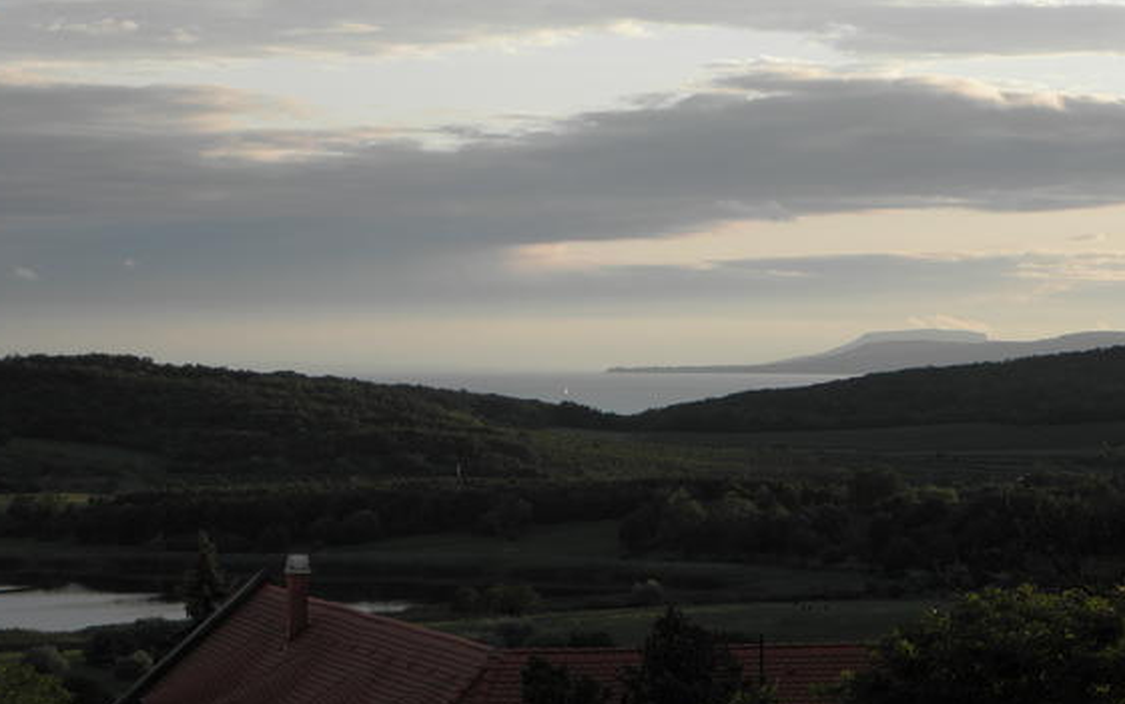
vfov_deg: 10.3
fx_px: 3895
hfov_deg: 16.4
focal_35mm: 127
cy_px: 249
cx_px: 584
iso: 64
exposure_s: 1/160
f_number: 5
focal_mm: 18.76
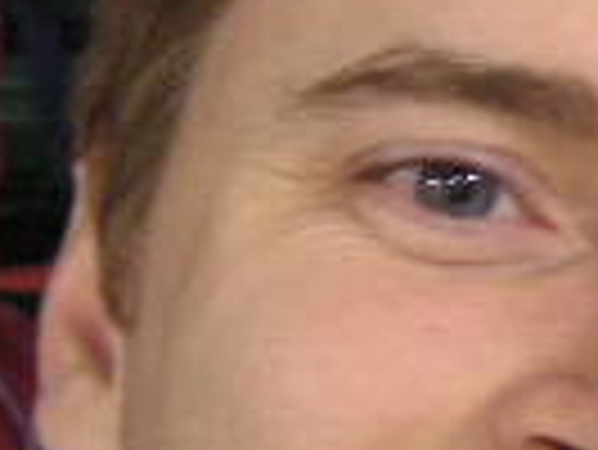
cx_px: 989
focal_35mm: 183
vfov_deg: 8.1
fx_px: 3164
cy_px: 338
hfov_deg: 10.3
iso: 100
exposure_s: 1/4
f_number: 2.8
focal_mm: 6
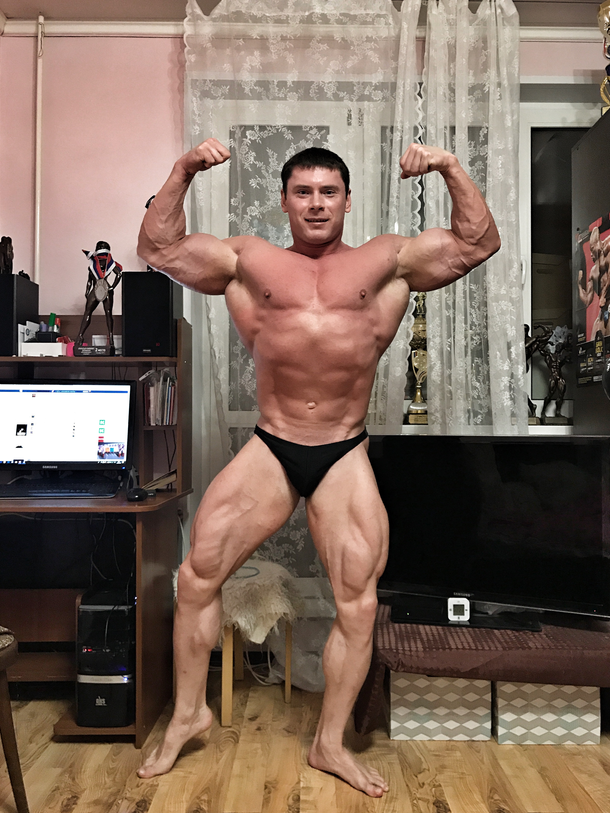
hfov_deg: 48.2
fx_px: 681
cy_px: 419
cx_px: 315
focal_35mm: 29
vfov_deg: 61.6
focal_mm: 3.99
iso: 80
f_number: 1.8
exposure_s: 1/17
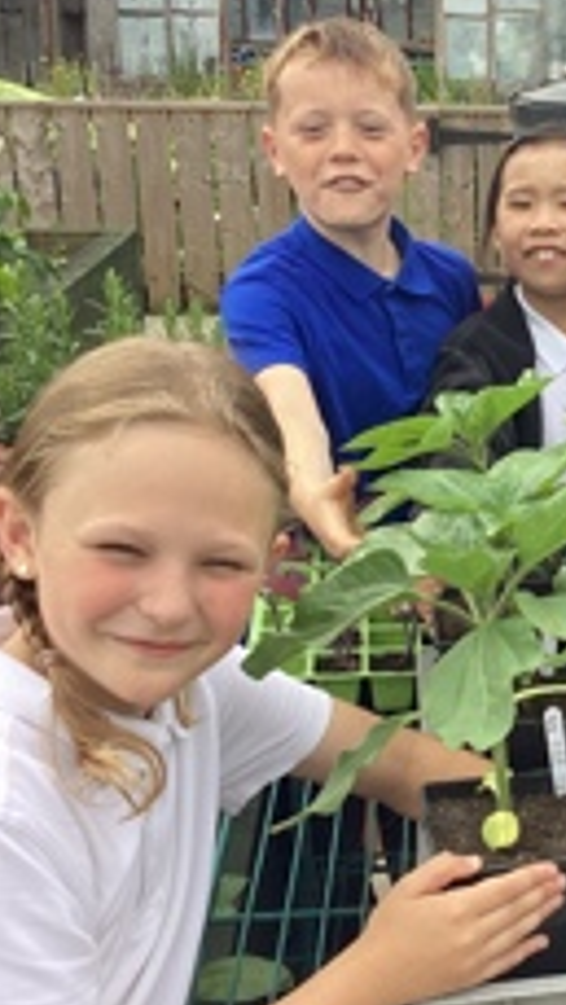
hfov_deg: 19.4
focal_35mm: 59
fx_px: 1572
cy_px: 522
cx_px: 649
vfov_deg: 35.4
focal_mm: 3.3
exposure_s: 1/190
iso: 25
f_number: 2.4
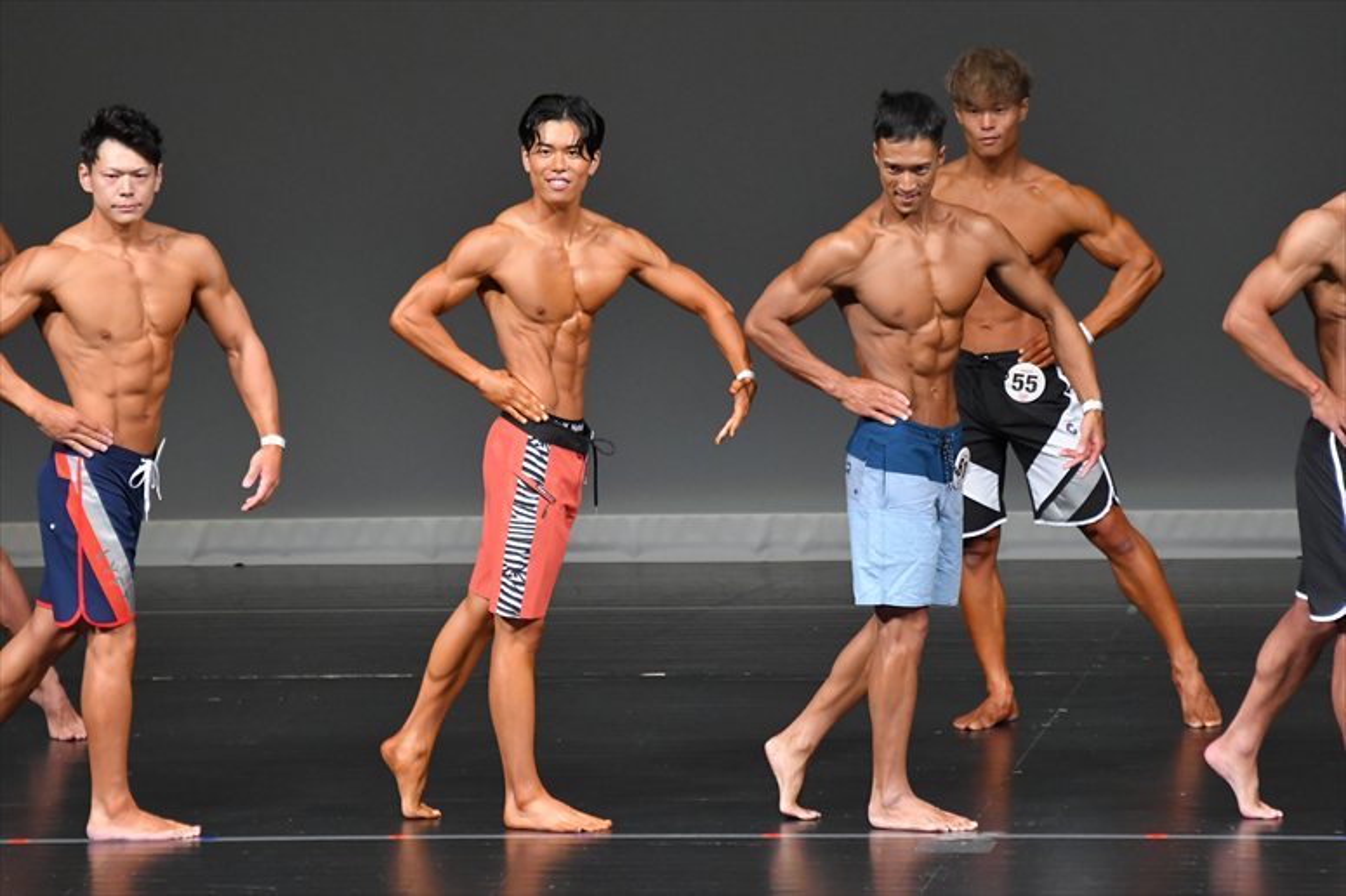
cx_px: 673
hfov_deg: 6.5
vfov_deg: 4.4
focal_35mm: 315
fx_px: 11772
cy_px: 448
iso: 4000
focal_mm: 210
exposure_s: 1/400
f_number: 5.6
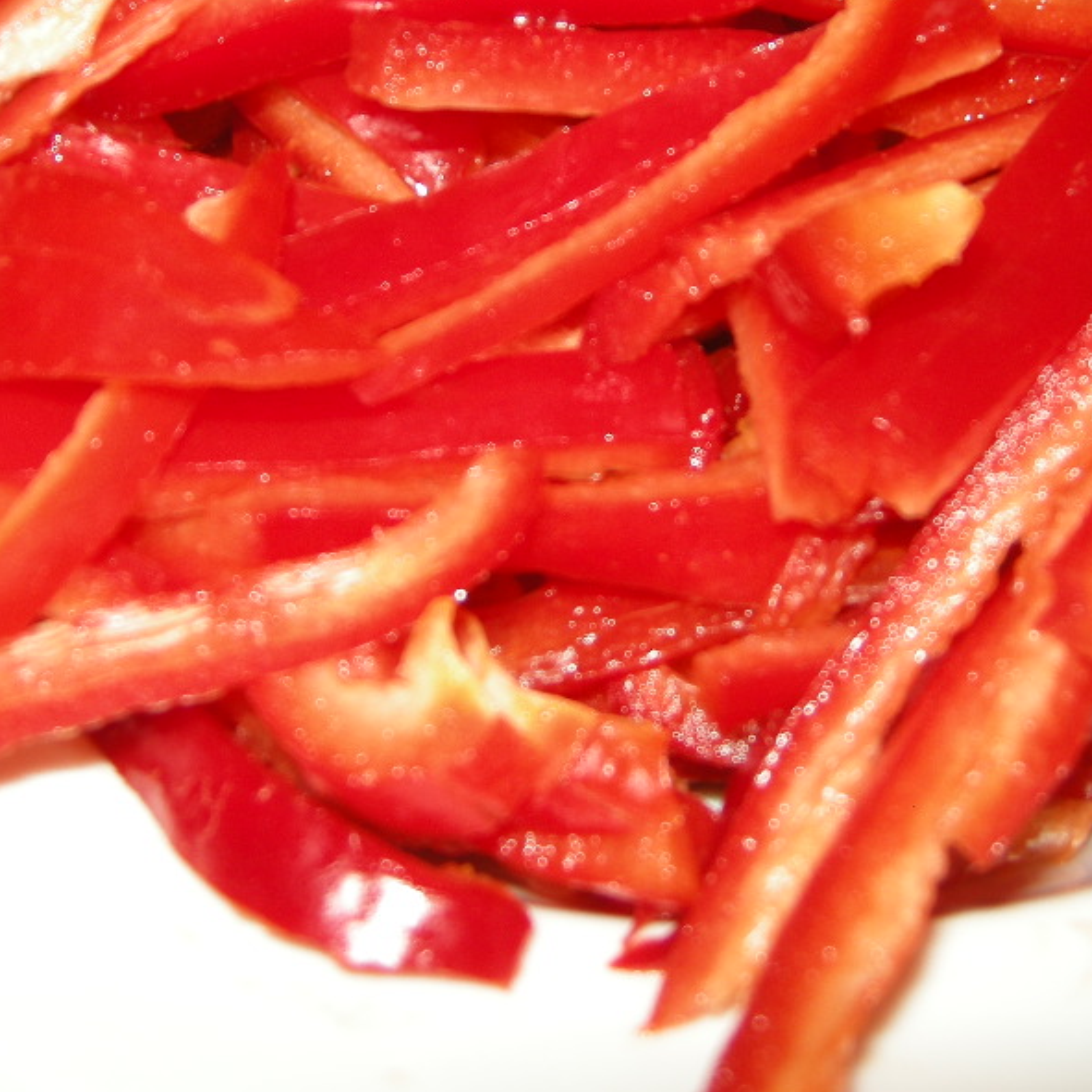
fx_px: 2391
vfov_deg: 25.3
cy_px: 242
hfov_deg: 25.7
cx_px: 647
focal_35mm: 67
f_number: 2.7
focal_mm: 7.5
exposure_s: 1/60
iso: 64
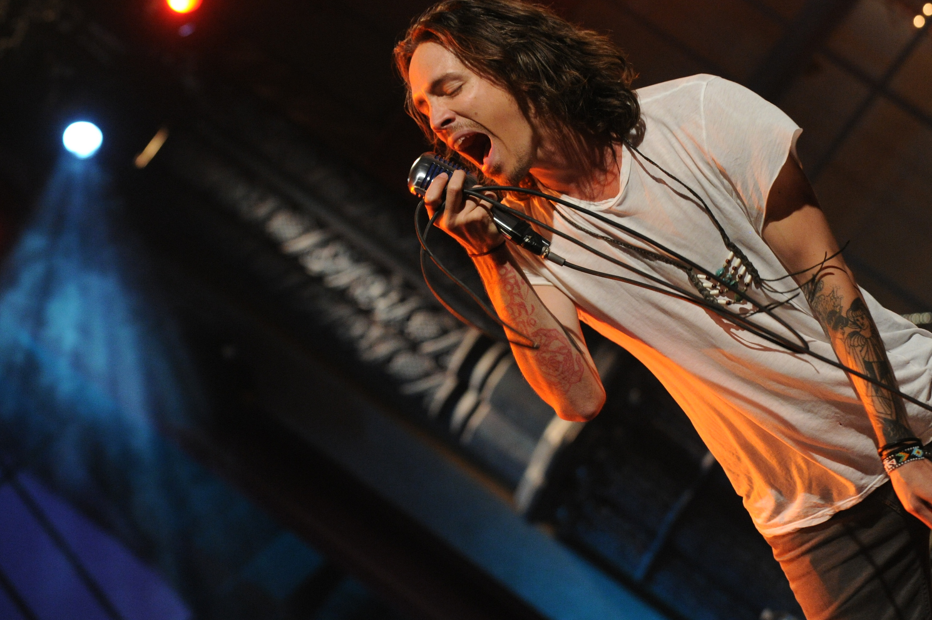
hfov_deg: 14.6
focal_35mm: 141
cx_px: 446
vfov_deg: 9.7
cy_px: 215
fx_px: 3648
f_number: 4
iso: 4000
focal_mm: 105
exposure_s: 1/200
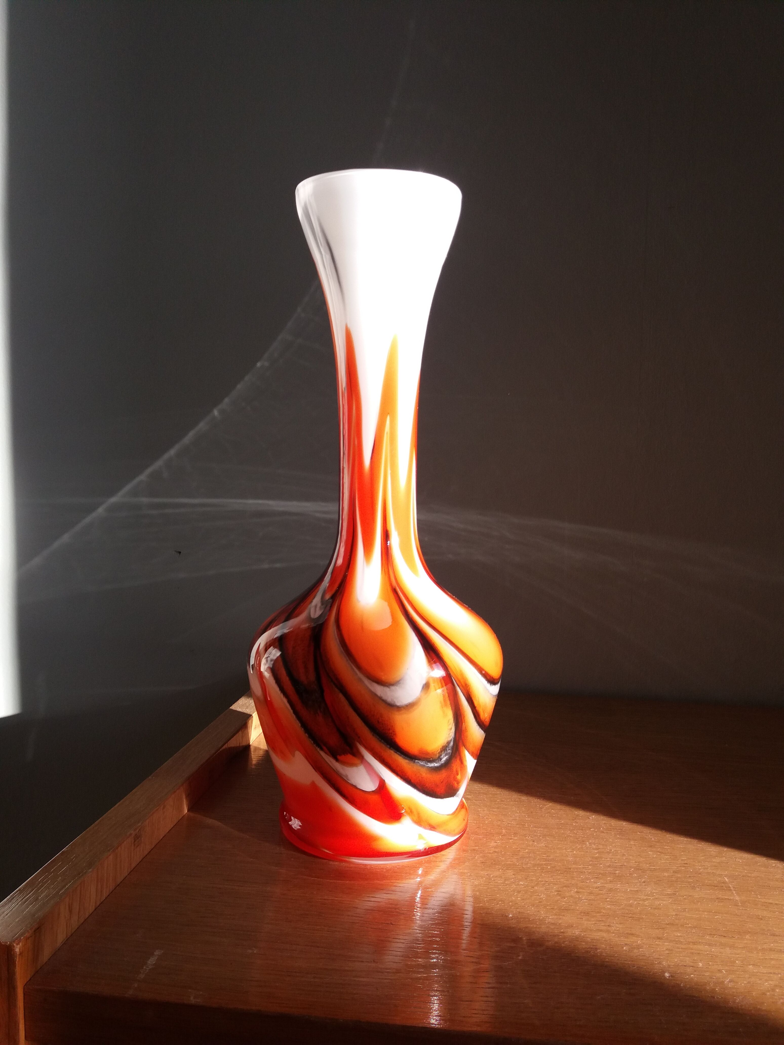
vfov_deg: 63.4
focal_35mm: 28
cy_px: 522
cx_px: 392
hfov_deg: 49.7
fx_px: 846
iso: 64
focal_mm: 3.7
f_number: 1.9
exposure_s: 1/195
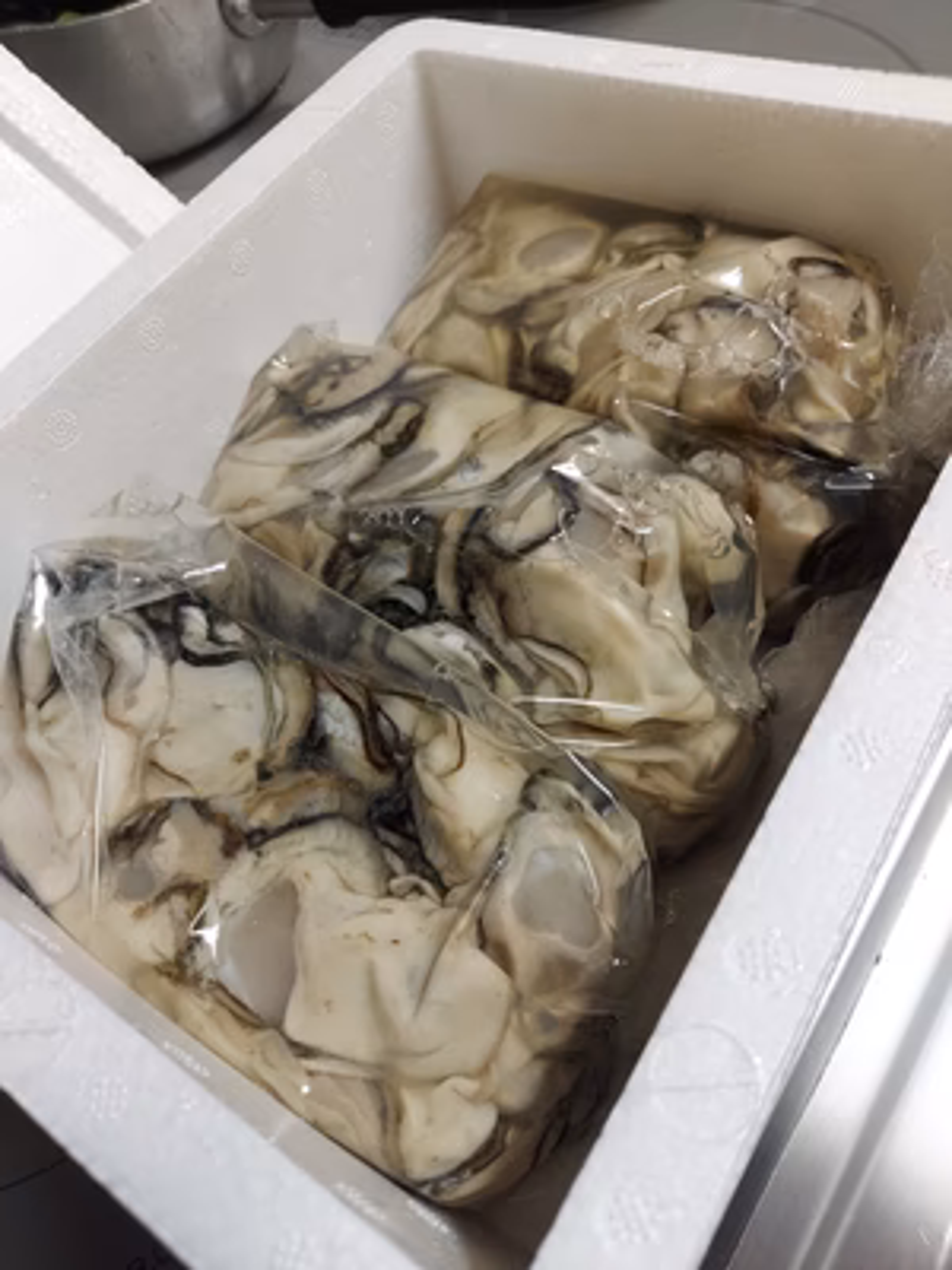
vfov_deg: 69.4
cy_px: 635
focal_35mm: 25
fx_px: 917
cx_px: 476
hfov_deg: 54.9
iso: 320
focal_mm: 4.6
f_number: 2
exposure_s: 1/30
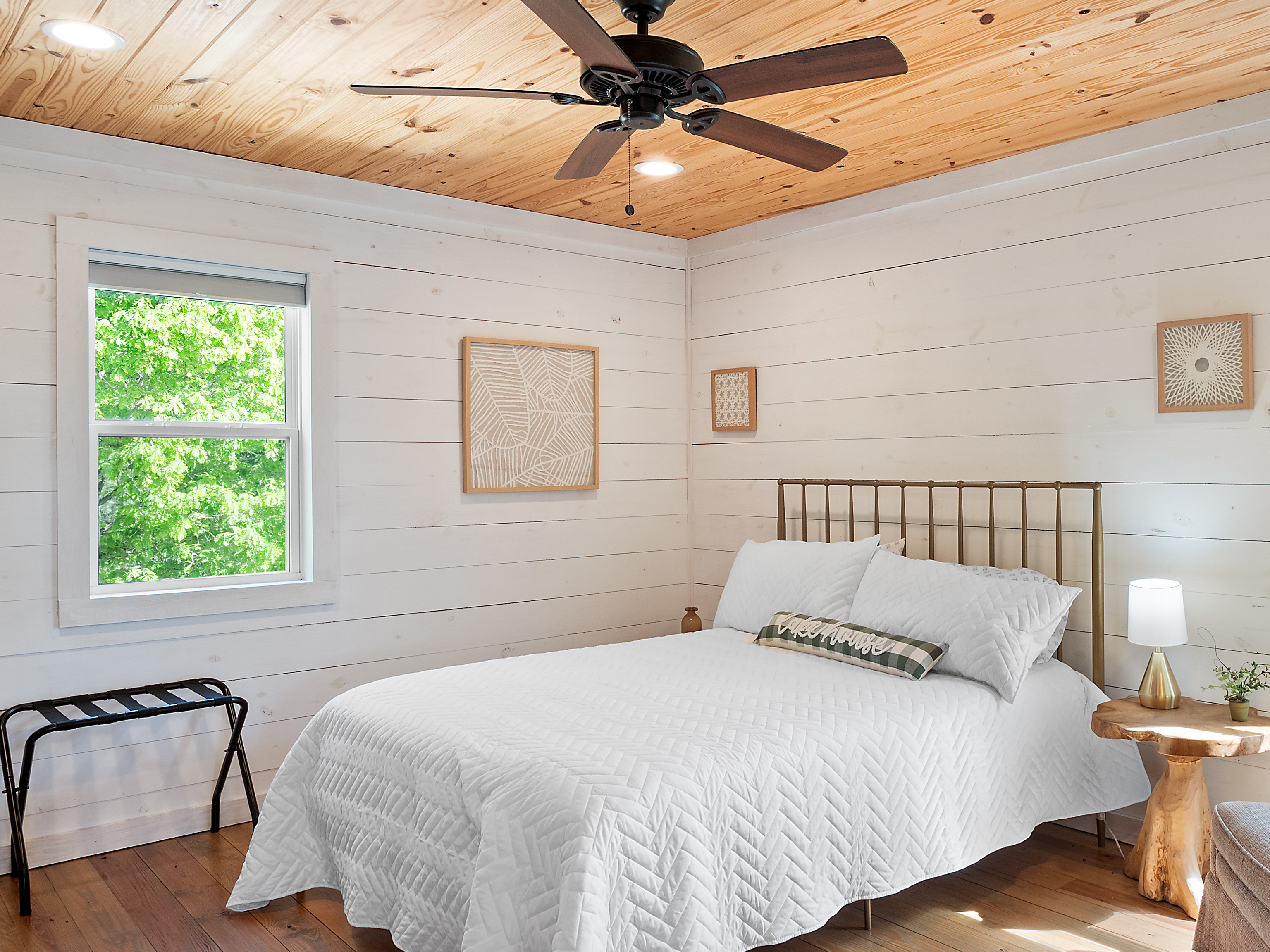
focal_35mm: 27
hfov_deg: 64.5
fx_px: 991
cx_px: 783
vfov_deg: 51.3
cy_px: 488
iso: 200
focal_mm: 8
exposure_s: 1/10
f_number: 5.6
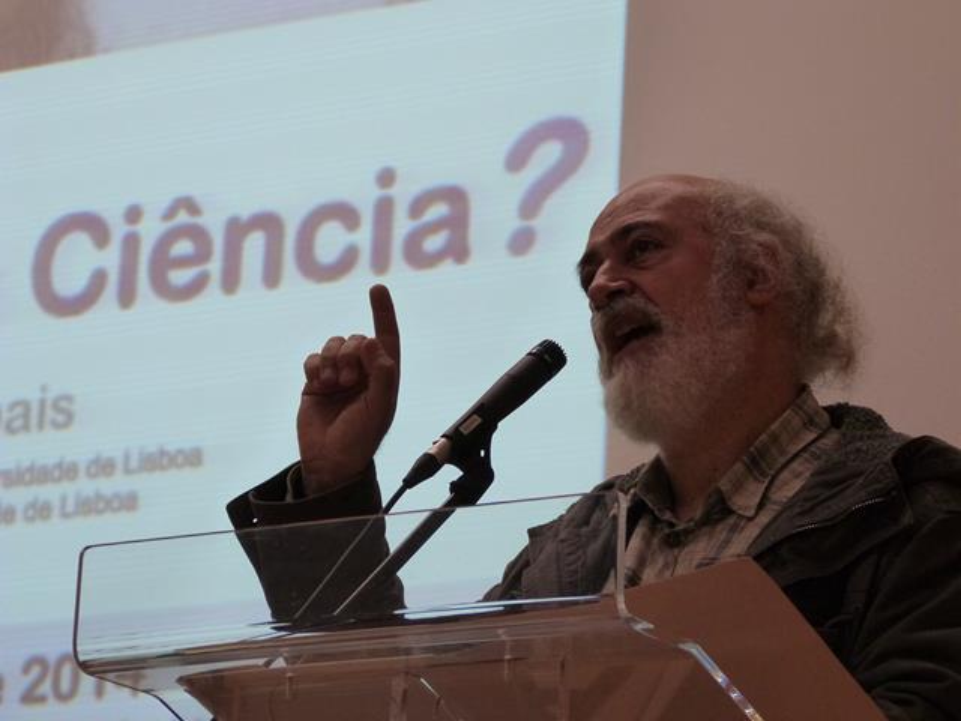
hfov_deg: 12.3
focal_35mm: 161
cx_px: 480
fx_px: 4470
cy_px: 360
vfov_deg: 9.2
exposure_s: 1/30
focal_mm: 29
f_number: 3.7
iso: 400
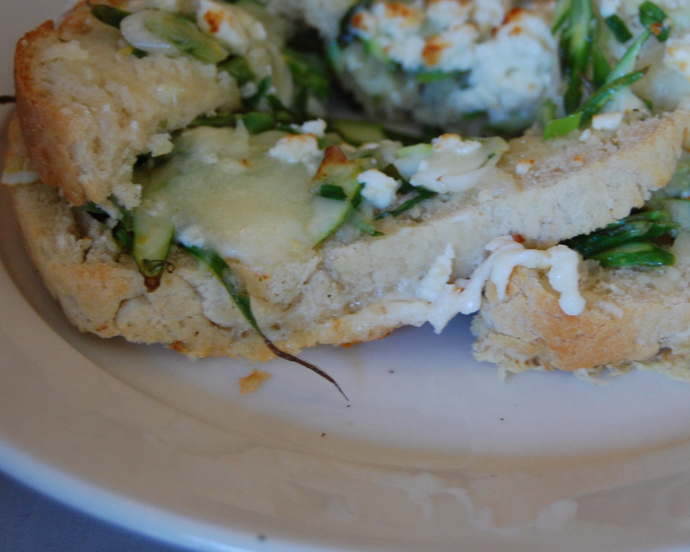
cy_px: 234
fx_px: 1634
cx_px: 421
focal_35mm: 80
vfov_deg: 19.2
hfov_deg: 23.8
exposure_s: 1/20
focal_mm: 38
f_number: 5
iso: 800
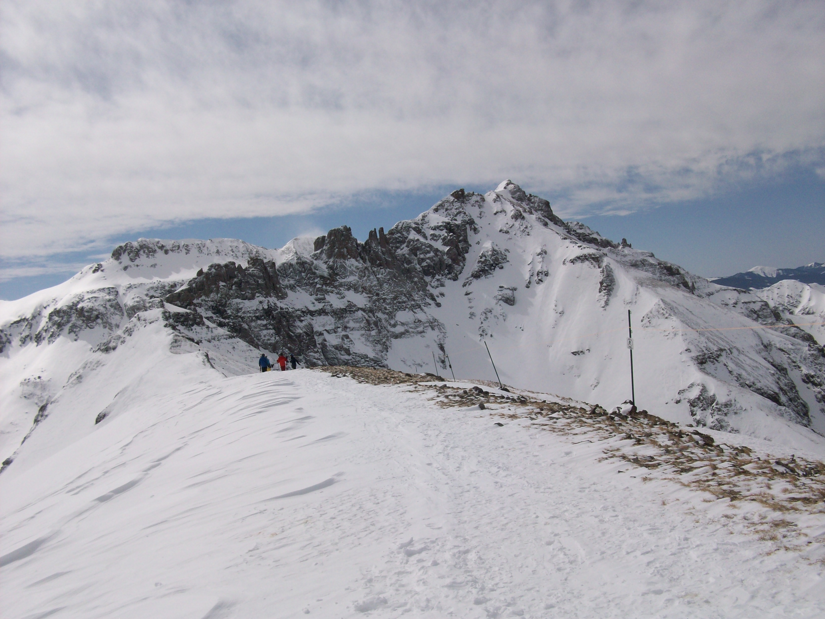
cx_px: 412
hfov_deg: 54.0
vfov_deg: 41.8
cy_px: 310
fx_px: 810
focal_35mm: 34
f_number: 5.5
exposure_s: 1/1250
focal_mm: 5.7
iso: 64
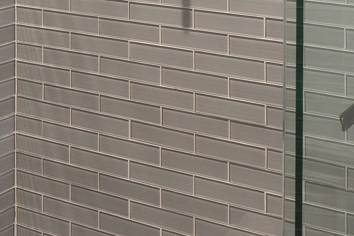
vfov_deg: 14.1
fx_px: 875
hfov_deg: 22.8
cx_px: 121
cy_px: -150
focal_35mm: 89
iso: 320
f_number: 7.1
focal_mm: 17
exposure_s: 1/4
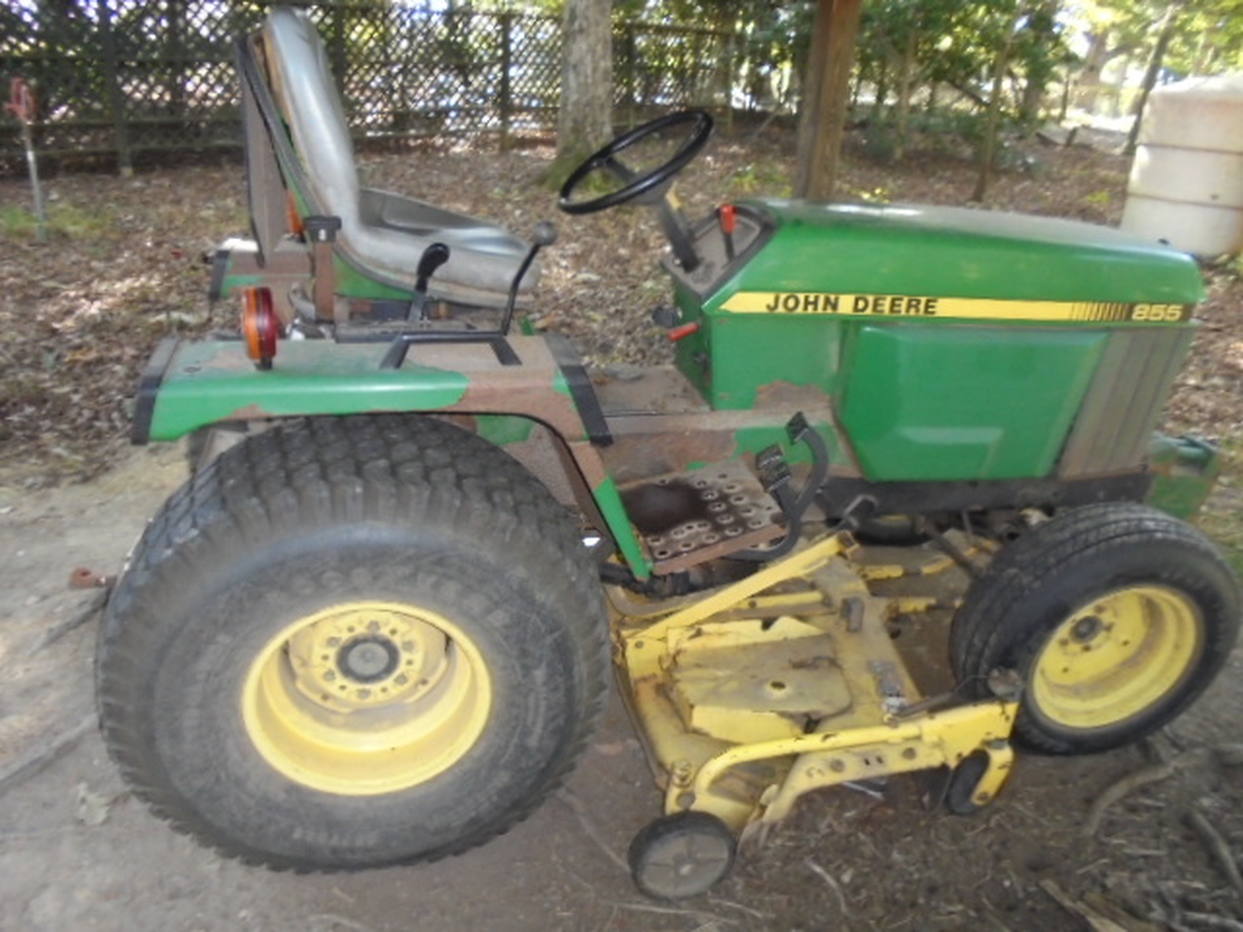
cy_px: 466
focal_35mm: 26
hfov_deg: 67.3
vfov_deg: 53.1
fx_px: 934
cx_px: 622
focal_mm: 4.6
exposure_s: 1/30
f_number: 3.5
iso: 400
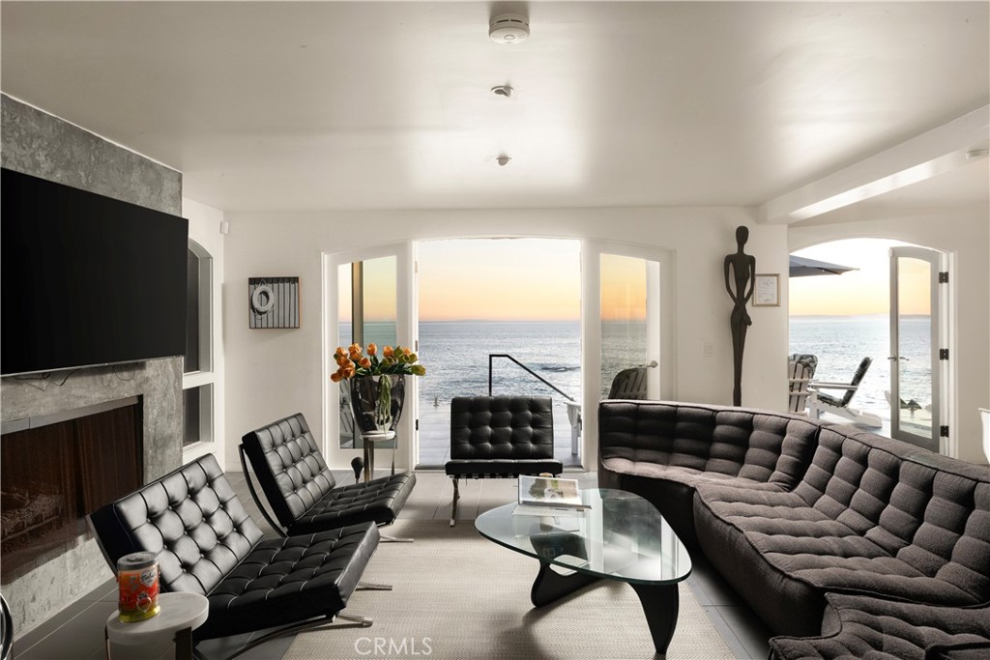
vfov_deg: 55.1
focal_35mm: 23
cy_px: 330
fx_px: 633
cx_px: 495
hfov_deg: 76.1
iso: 12800
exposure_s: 1/4
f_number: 22
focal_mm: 23
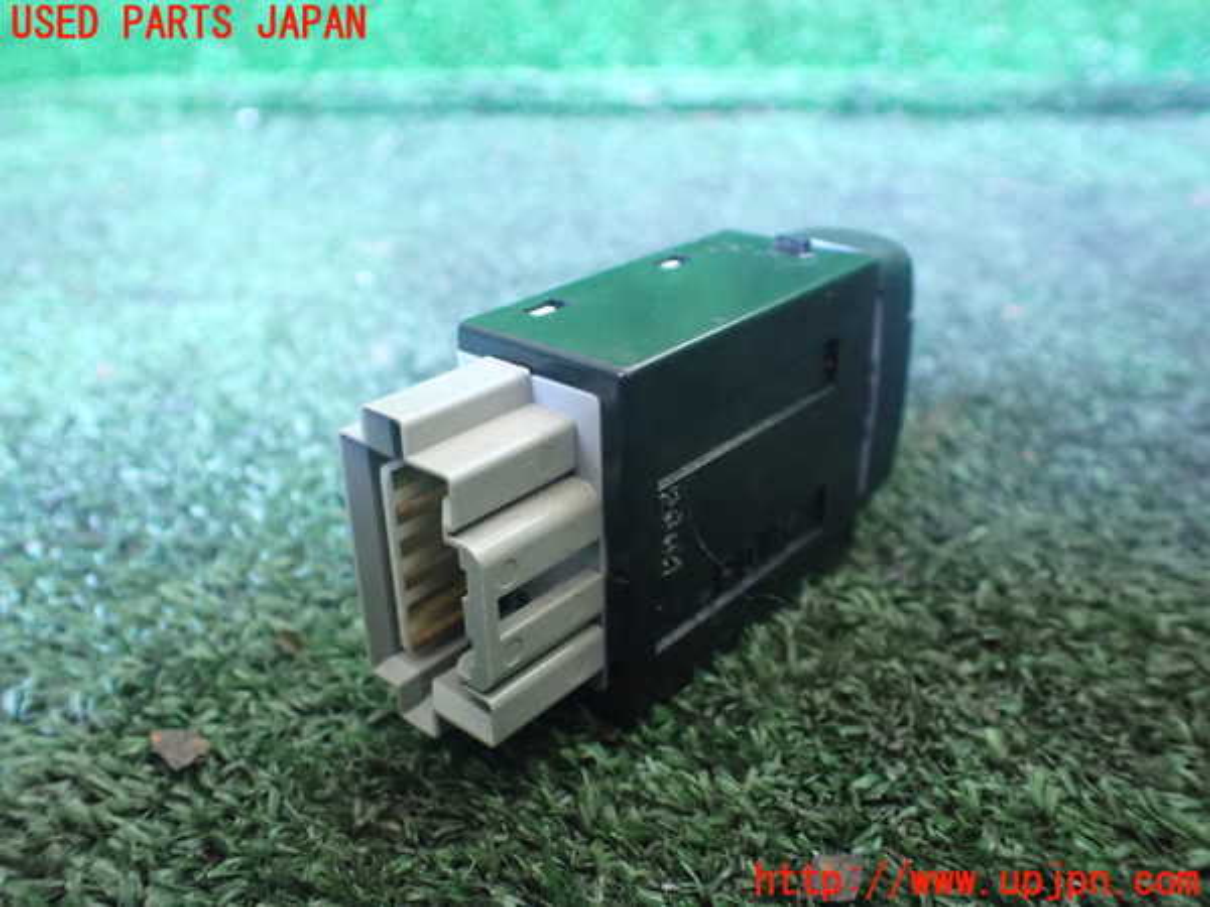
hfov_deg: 60.0
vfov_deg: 46.8
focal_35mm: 30
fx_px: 1049
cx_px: 605
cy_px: 454
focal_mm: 5.4
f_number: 2.3
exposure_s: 1/30
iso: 1250
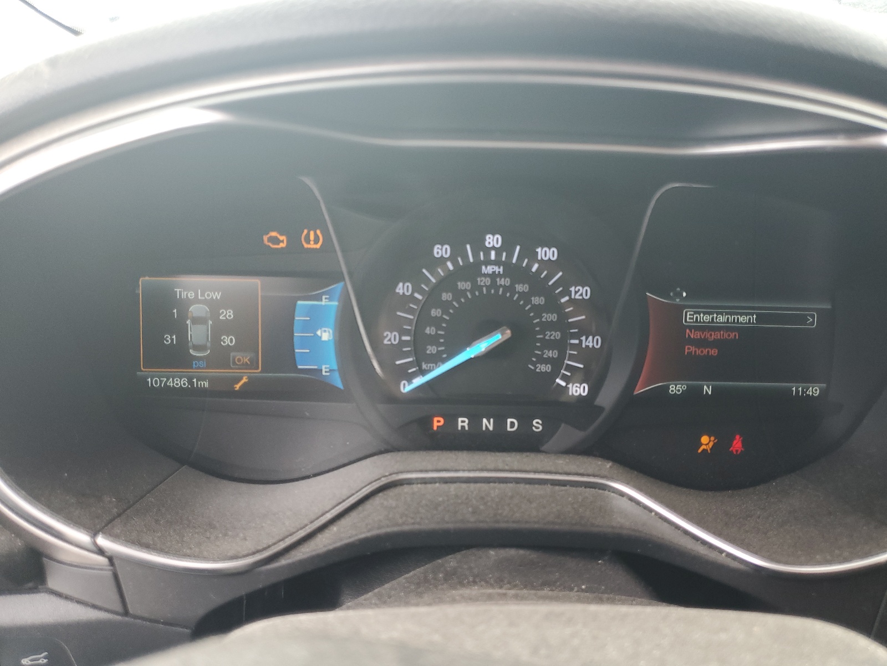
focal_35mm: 26
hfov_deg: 67.3
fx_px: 666
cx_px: 444
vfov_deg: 53.1
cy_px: 333
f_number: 1.5
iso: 74
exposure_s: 1/120
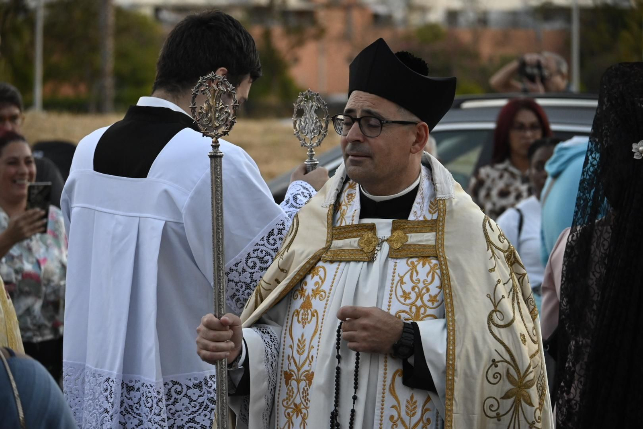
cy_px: 214
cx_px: 322
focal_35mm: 180
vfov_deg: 7.6
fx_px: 3215
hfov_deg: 11.4
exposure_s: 1/320
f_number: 5.6
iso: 2500
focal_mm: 120
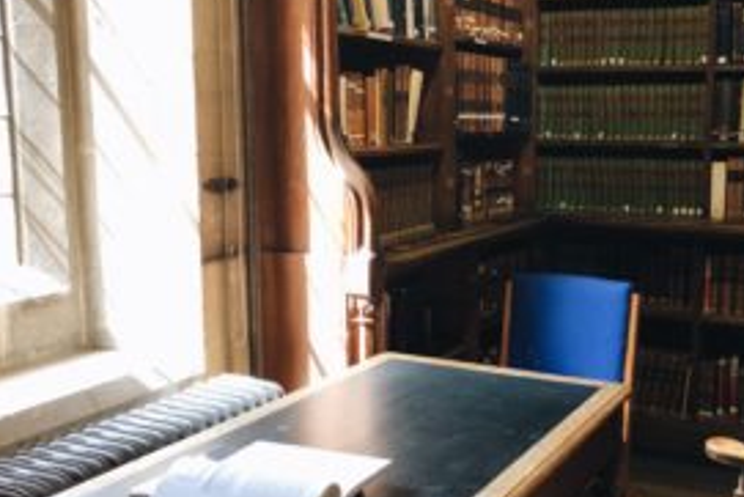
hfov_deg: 44.7
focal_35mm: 43
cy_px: 239
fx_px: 889
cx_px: 497
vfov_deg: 31.2
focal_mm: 4
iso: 32
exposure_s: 1/33
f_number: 1.8
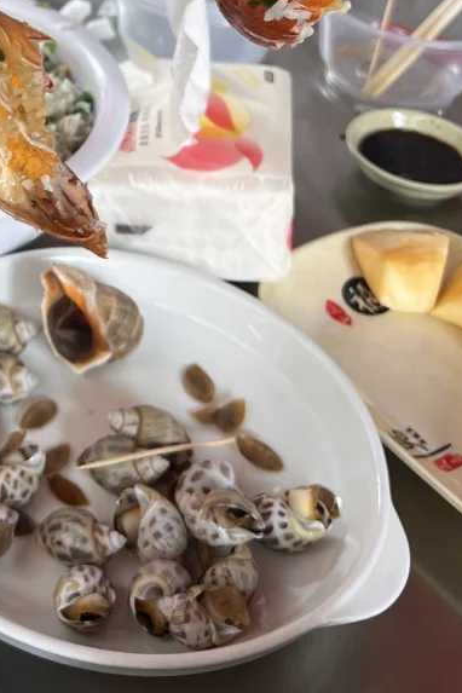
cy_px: 35
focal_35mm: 68
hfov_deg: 19.3
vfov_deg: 28.2
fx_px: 1309
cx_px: -31
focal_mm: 5.7
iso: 80
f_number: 1.5
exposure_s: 1/100
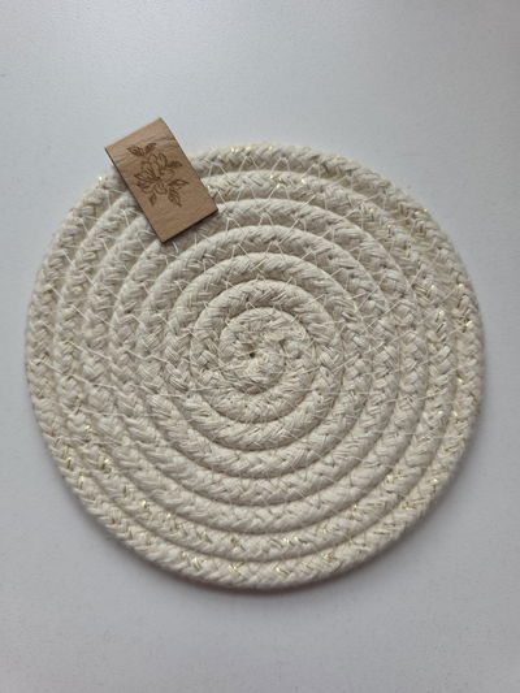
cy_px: 346
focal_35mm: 23
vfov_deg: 73.9
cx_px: 260
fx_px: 460
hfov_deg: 58.9
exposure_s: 1/100
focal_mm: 6.3
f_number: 1.7
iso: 25
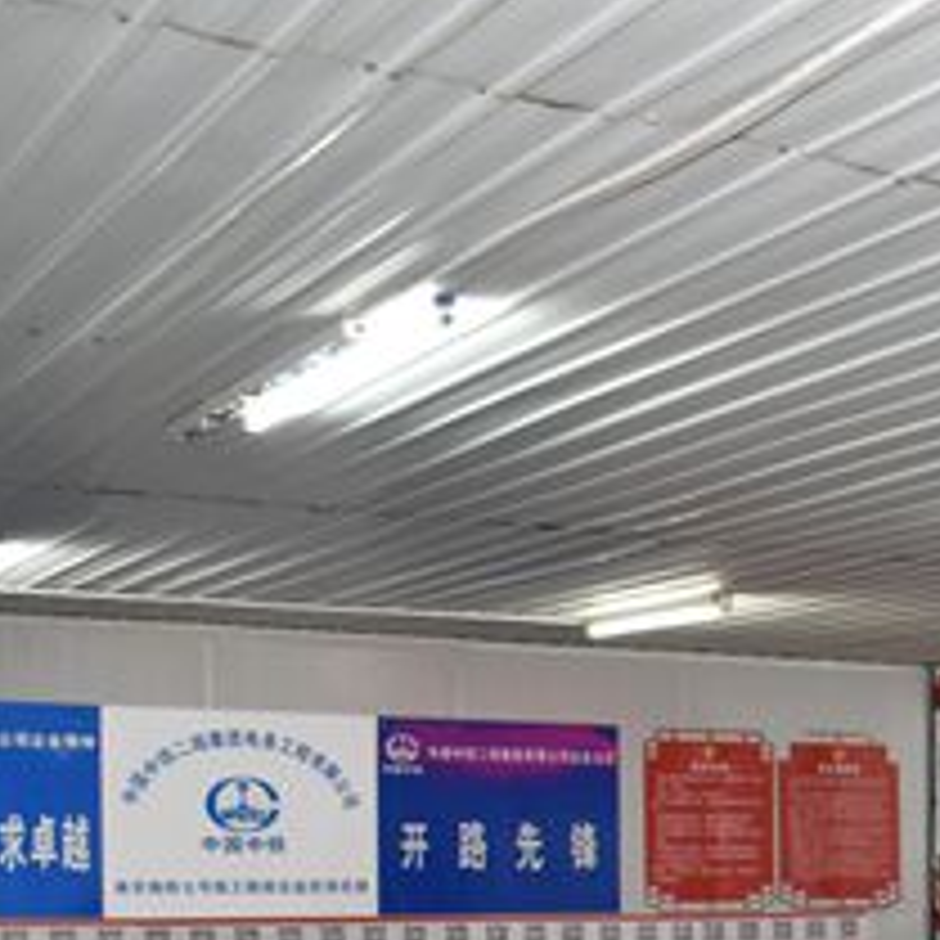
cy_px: 965
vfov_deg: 21.6
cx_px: 1412
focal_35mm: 77
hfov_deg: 19.5
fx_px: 2366
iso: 800
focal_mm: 18
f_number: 4
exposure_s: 1/60
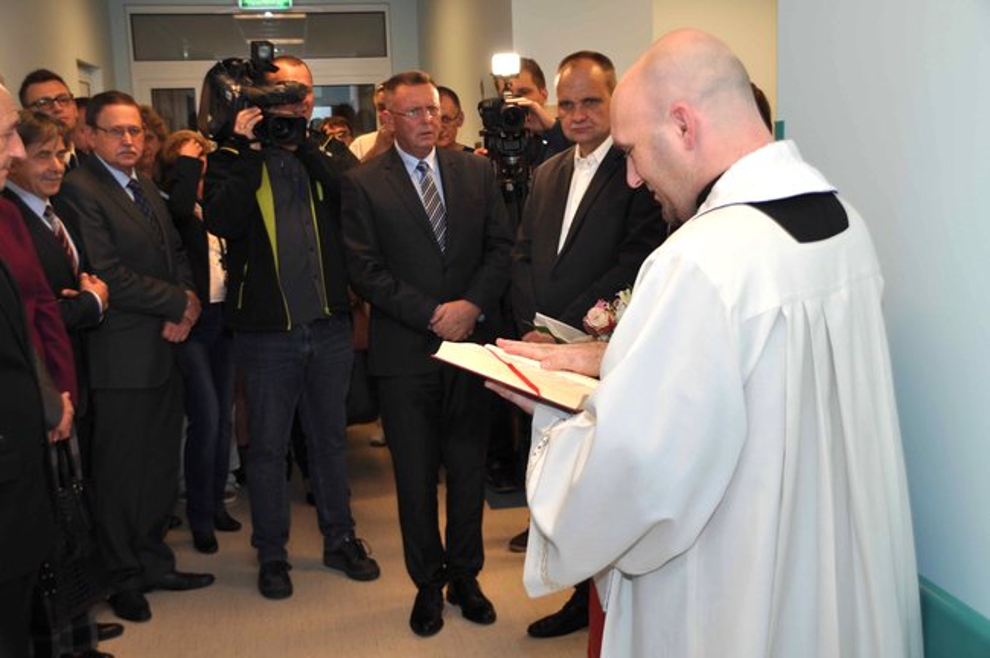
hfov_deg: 41.2
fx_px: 1319
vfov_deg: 28.0
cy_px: 329
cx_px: 495
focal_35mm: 48
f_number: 4.2
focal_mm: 32
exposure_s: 1/60
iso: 200
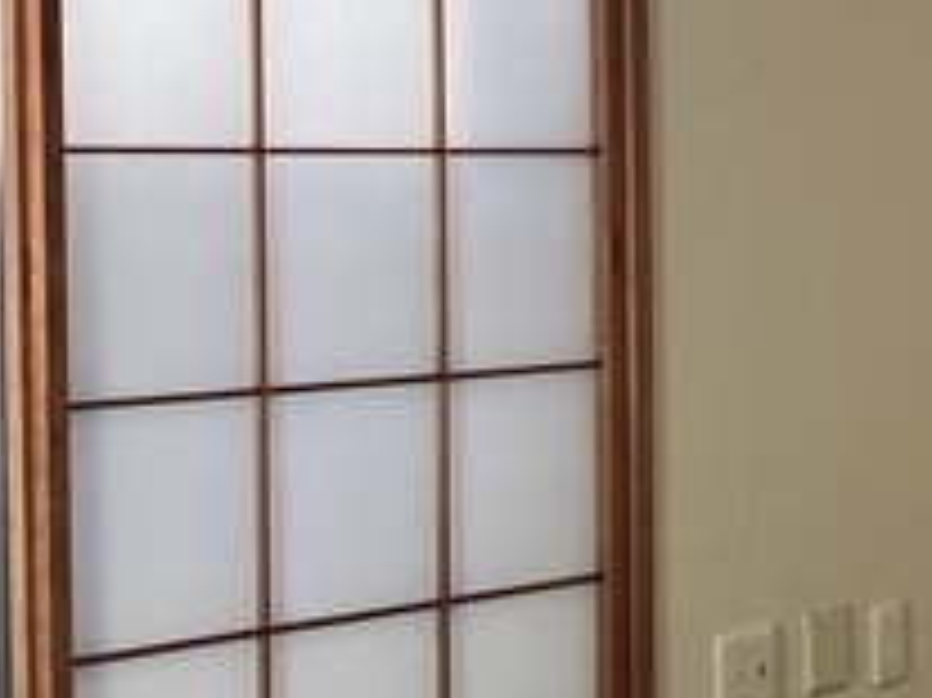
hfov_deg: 18.3
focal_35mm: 103
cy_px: 261
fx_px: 2772
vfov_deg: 14.3
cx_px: 1036
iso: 32
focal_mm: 3.99
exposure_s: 1/100
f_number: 1.8
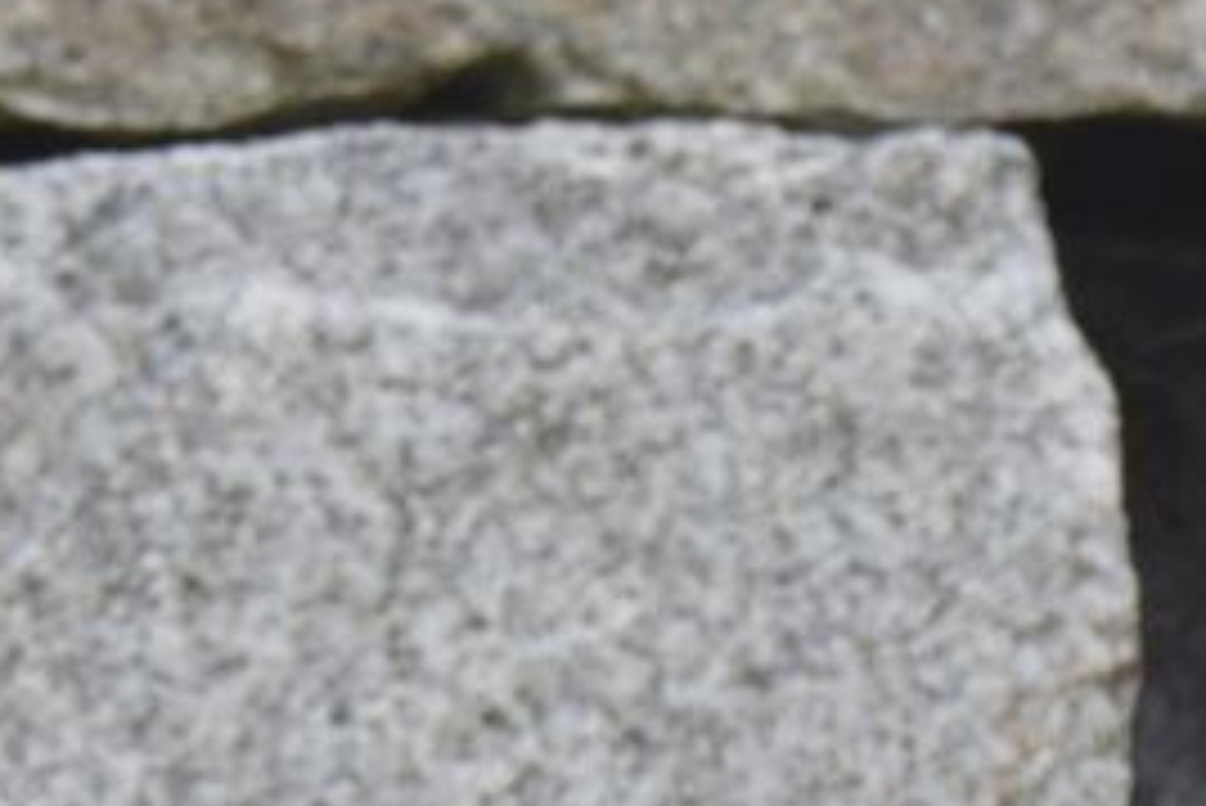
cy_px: 1716
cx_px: 2491
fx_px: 19112
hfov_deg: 3.6
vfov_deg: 2.4
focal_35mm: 570
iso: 400
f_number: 5
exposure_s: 1/250
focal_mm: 85
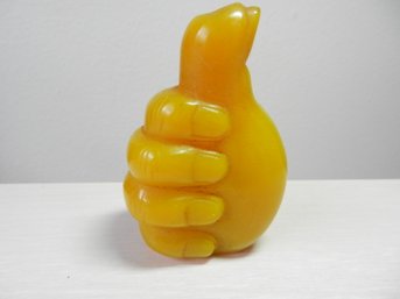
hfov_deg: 69.4
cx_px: 200
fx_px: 289
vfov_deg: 54.9
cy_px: 150
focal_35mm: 25
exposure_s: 1/100
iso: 640
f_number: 3.5
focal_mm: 4.5
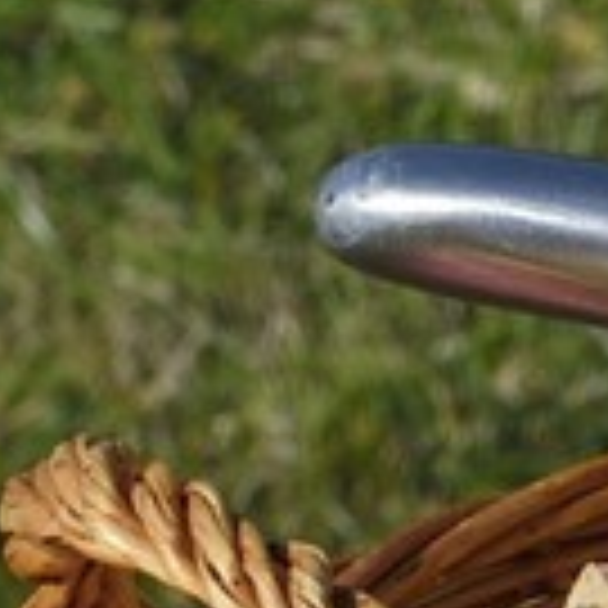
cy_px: 464
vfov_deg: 2.5
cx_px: 2747
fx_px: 13990
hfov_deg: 2.4
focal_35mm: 704
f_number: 20
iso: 200
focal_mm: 70
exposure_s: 1/250
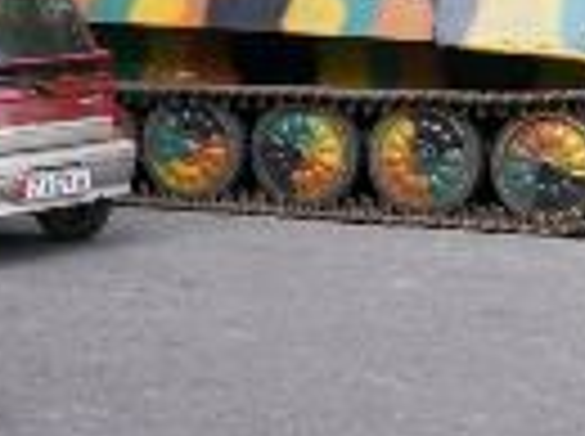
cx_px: 180
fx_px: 1872
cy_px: 9
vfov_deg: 13.1
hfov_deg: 17.7
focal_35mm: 111
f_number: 2.7
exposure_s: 1/161
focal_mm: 6
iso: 80
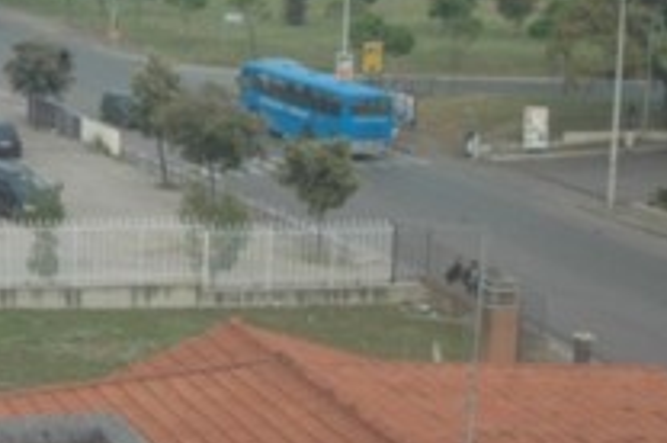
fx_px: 1794
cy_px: 104
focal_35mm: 97
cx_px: -77
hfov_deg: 20.1
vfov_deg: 14.0
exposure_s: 1/125
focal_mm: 28
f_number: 10
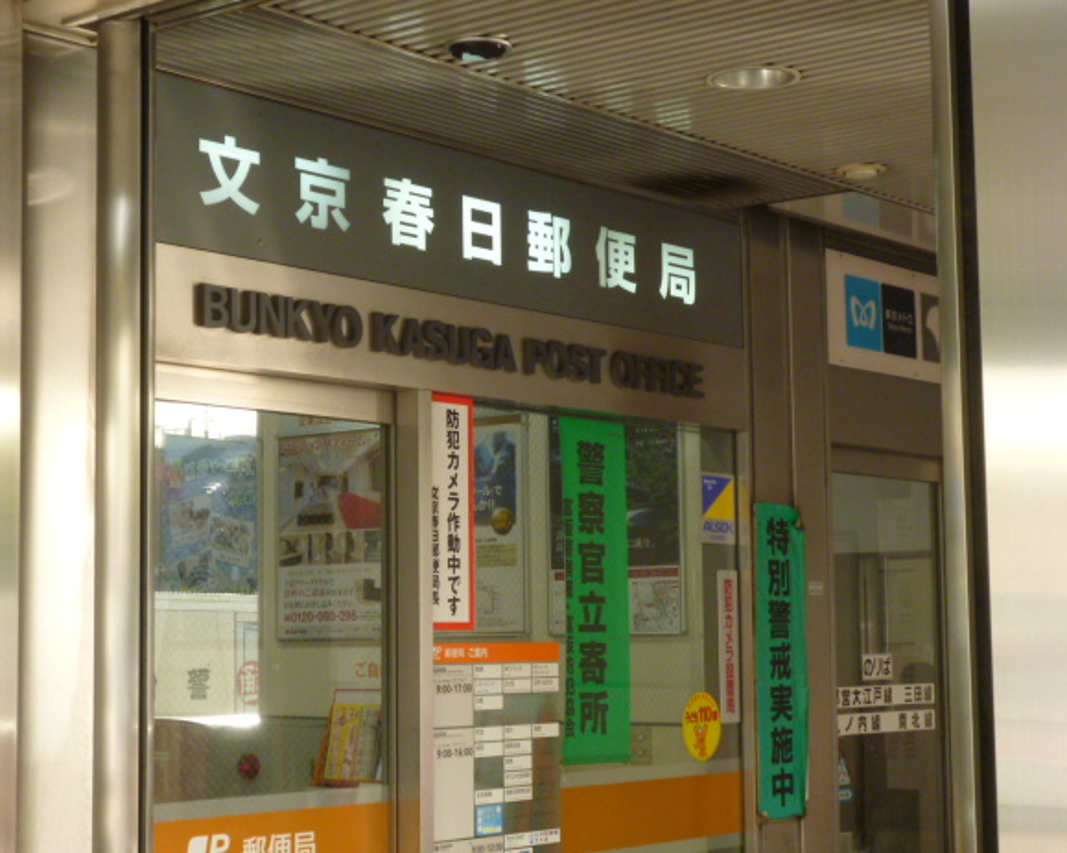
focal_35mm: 68
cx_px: 498
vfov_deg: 22.5
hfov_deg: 27.9
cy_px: 435
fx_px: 2147
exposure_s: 1/80
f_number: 4.7
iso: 400
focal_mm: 11.2
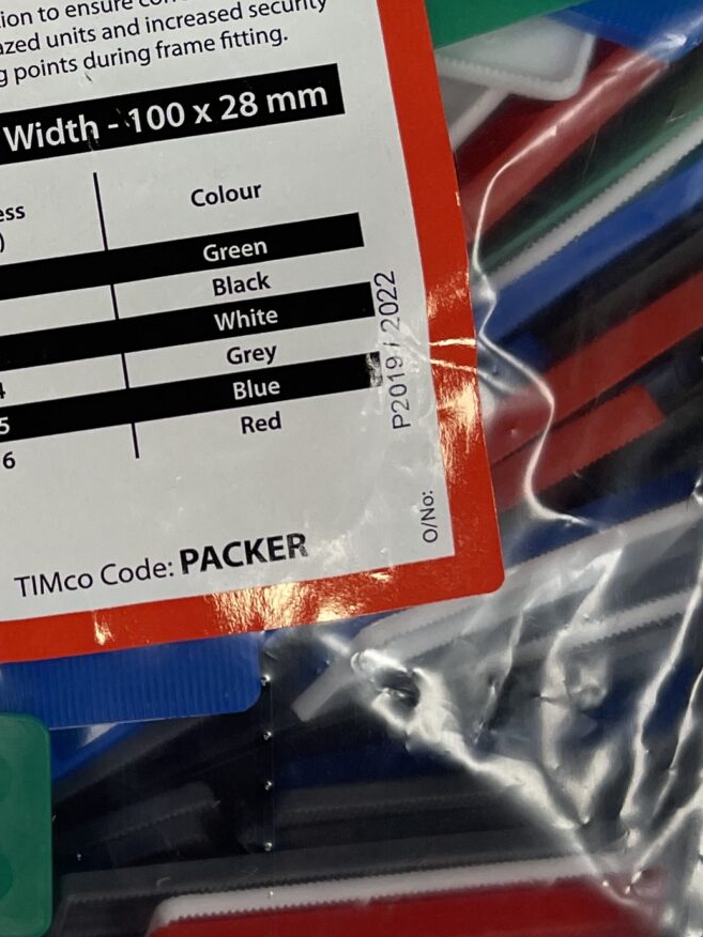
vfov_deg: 25.6
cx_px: 25
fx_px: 2058
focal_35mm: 76
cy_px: 384
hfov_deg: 18.9
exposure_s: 1/100
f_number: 1.6
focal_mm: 5.1
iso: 64
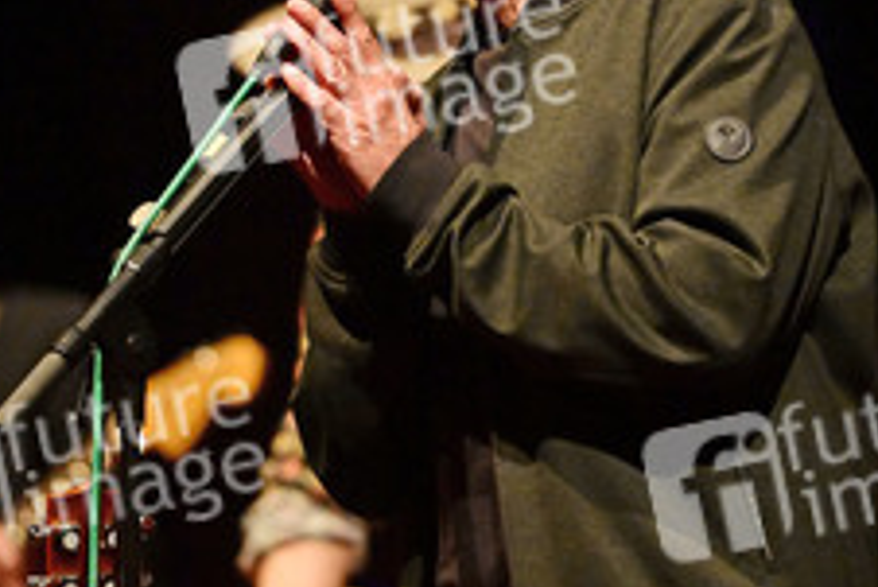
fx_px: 8639
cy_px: 276
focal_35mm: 354
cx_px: 490
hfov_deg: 5.8
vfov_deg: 3.9
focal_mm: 200
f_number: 2.8
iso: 8000
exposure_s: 1/200
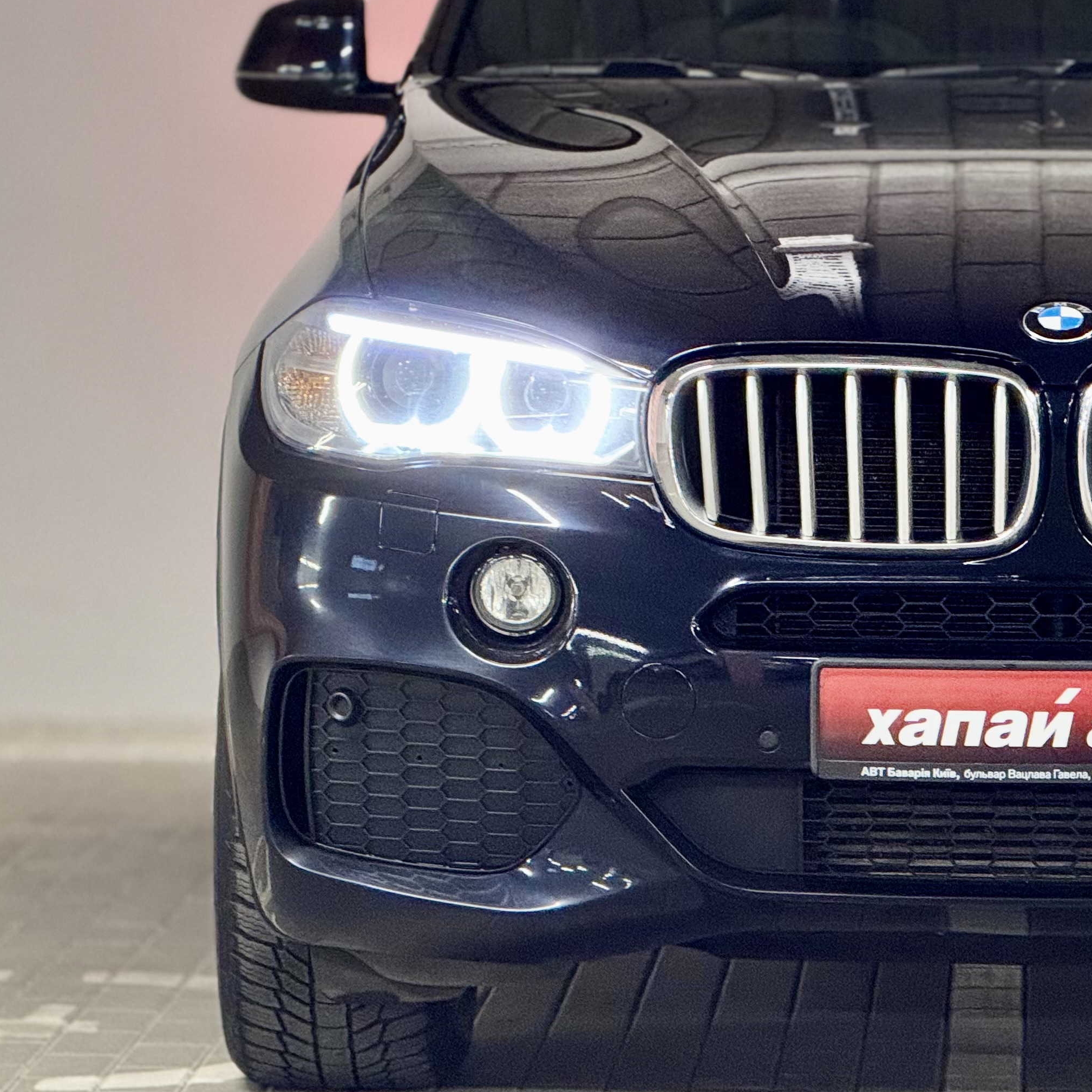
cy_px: 377
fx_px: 7566
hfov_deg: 8.2
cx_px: 1063
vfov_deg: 8.3
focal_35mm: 212
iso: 400
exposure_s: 1/50
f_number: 2.8
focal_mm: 15.66
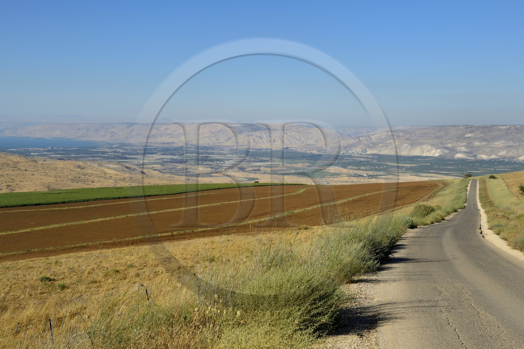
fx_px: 698
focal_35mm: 48
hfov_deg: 41.1
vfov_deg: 28.0
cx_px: 262
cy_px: 174
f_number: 13
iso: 200
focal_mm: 48
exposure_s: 1/320
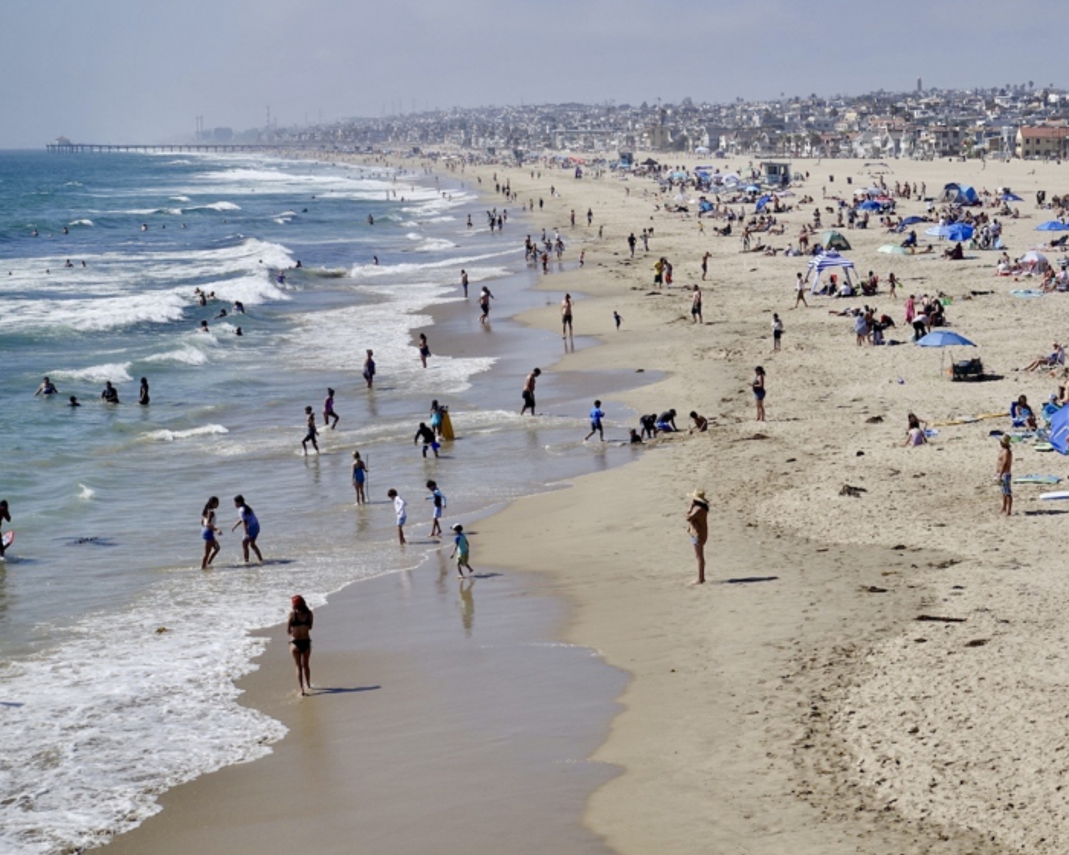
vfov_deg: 17.7
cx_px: 730
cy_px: 366
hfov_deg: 21.9
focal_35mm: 87
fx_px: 2753
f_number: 5.6
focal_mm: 22.95
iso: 125
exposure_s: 1/125
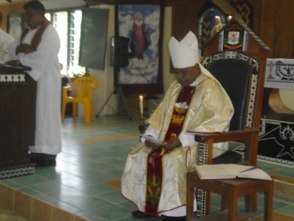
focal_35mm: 58
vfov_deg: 25.2
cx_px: 147
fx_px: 493
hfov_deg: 33.2
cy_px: 110
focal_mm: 10.2
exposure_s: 1/50
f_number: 4.9
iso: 640
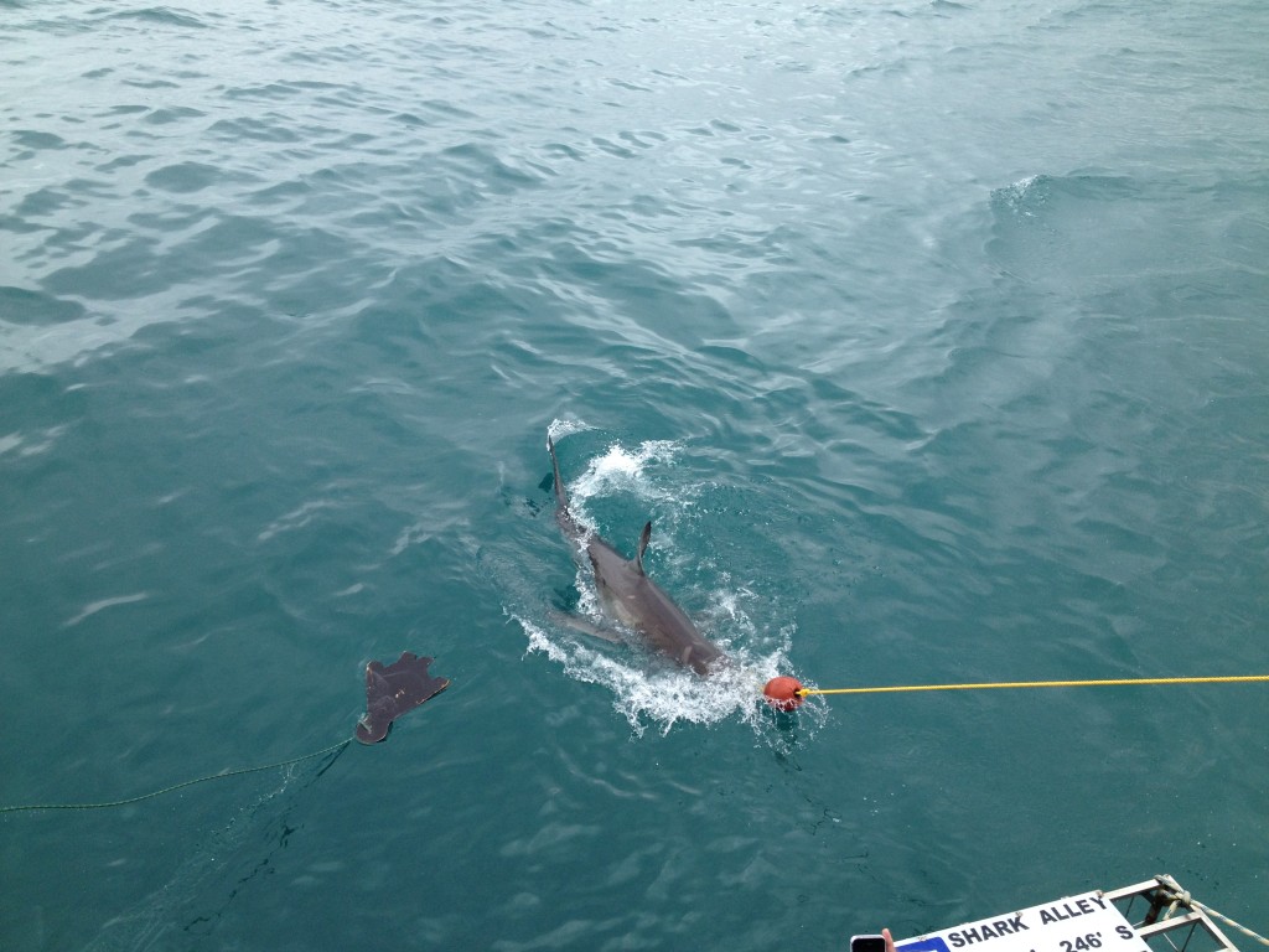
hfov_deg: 52.6
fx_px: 1283
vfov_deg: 40.7
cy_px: 476
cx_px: 634
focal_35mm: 35
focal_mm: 4.28
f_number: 2.4
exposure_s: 1/794
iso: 50
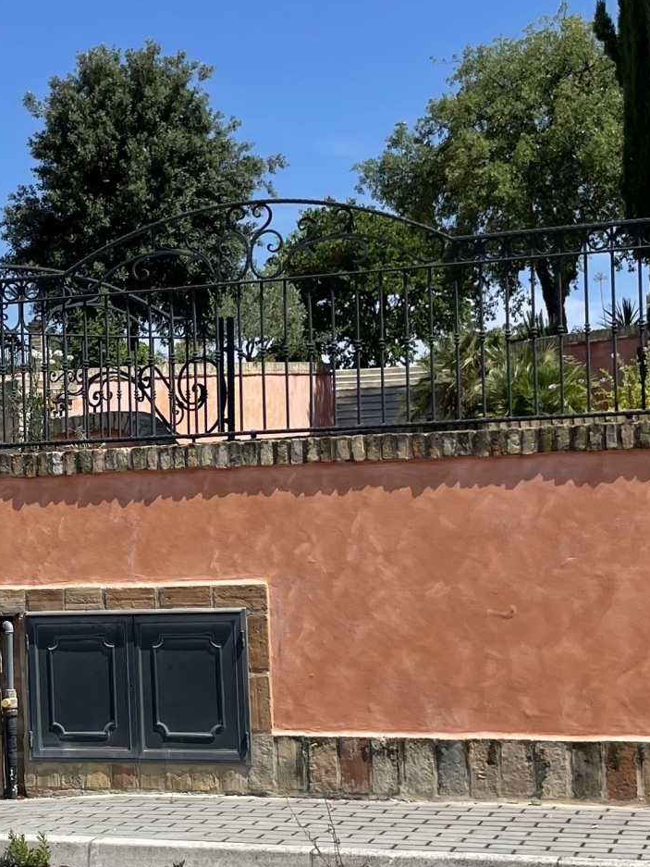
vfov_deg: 27.3
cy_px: 514
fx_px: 1777
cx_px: 24
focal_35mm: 71
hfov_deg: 20.2
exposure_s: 1/4464
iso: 32
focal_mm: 4.2
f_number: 1.6
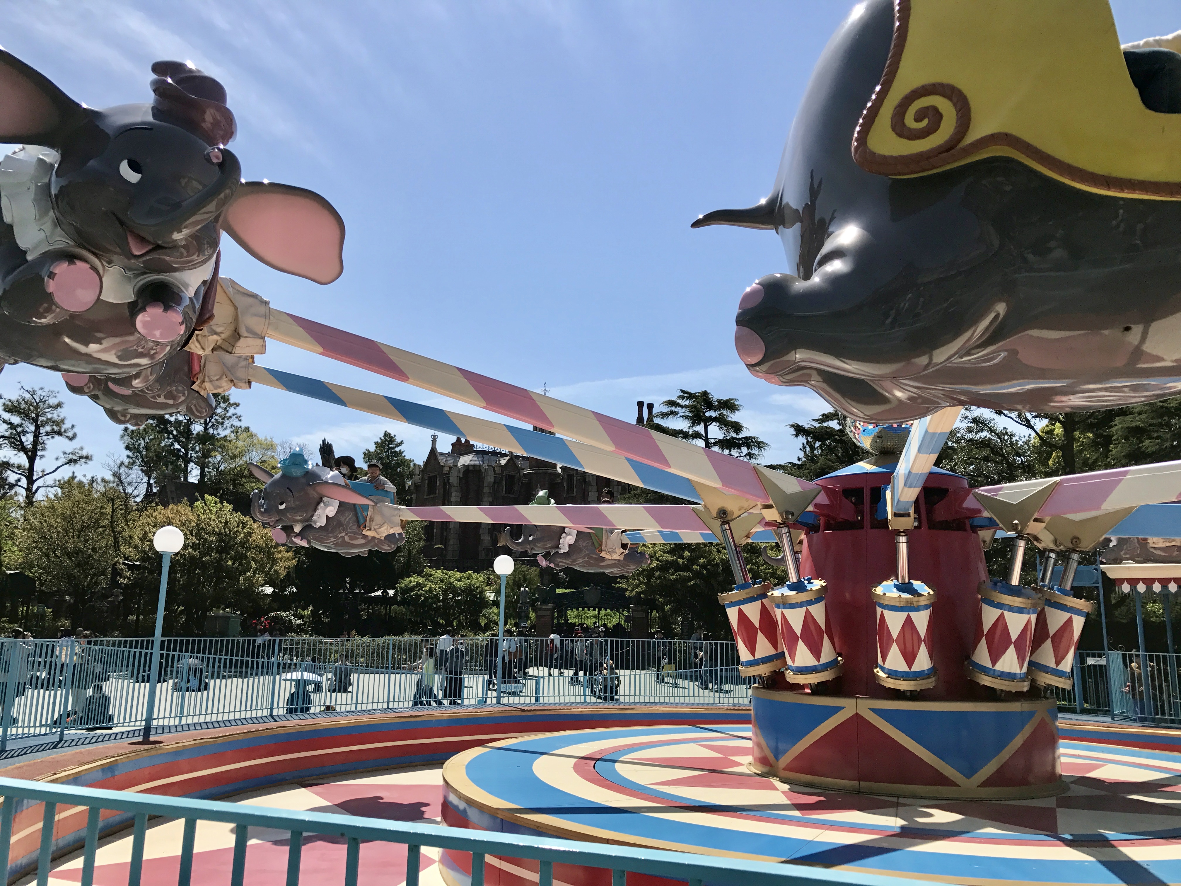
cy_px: 443
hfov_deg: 63.4
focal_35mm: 28
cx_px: 590
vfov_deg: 49.7
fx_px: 955
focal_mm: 3.99
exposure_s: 1/3425
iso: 20
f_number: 1.8
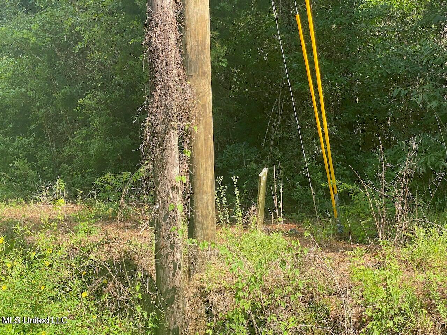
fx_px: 671
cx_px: 224
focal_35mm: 52
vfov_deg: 28.0
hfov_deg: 36.8
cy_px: 168
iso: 20
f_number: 2
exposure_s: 1/347
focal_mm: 6
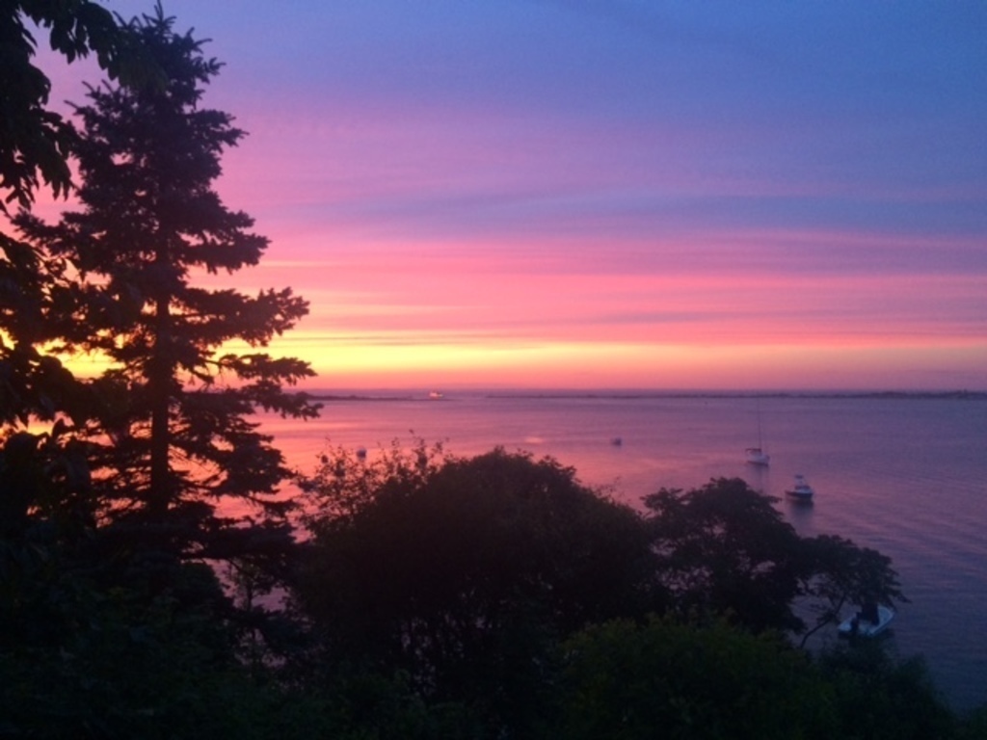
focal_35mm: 29
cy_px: 370
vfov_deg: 48.2
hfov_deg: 61.7
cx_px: 494
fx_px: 827
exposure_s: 1/30
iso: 160
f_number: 2.2
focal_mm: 4.15
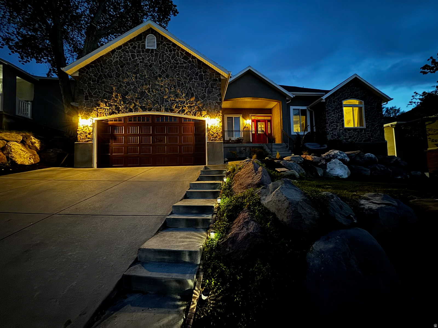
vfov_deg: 85.7
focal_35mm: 14
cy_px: 164
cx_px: 219
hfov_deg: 102.1
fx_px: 177
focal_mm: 2.22
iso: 1000
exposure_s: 1/9
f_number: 2.2
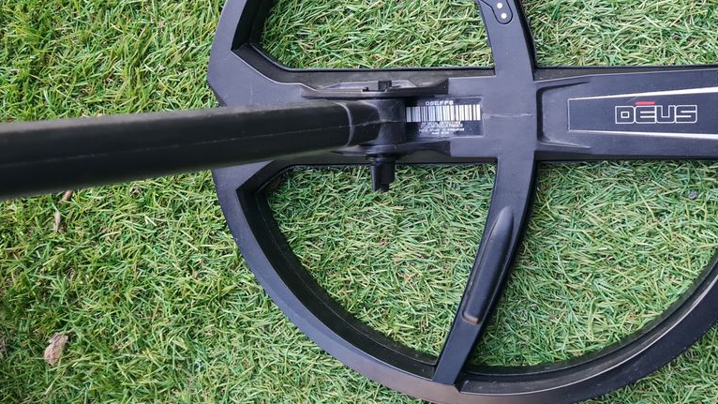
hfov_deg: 53.3
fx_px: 704
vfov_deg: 31.3
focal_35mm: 37
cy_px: 93
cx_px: 456
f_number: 1.8
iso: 250
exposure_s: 1/50
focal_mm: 5.4
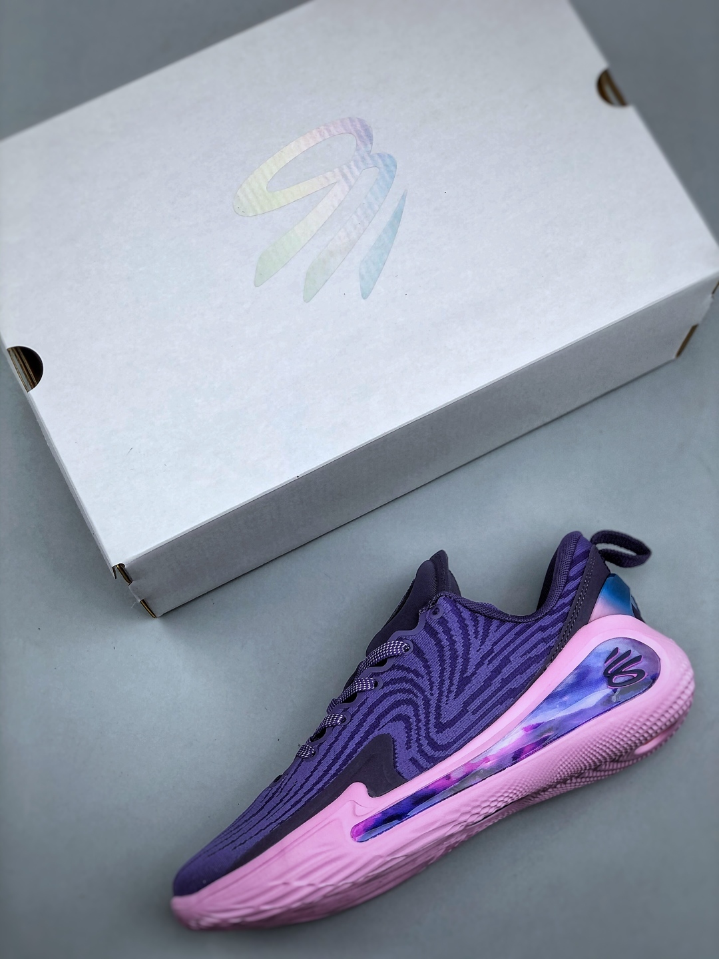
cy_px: 480
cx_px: 360
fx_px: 1579
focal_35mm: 57
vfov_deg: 33.8
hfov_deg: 25.7
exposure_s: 1/100
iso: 32
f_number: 2.8
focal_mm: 6.6
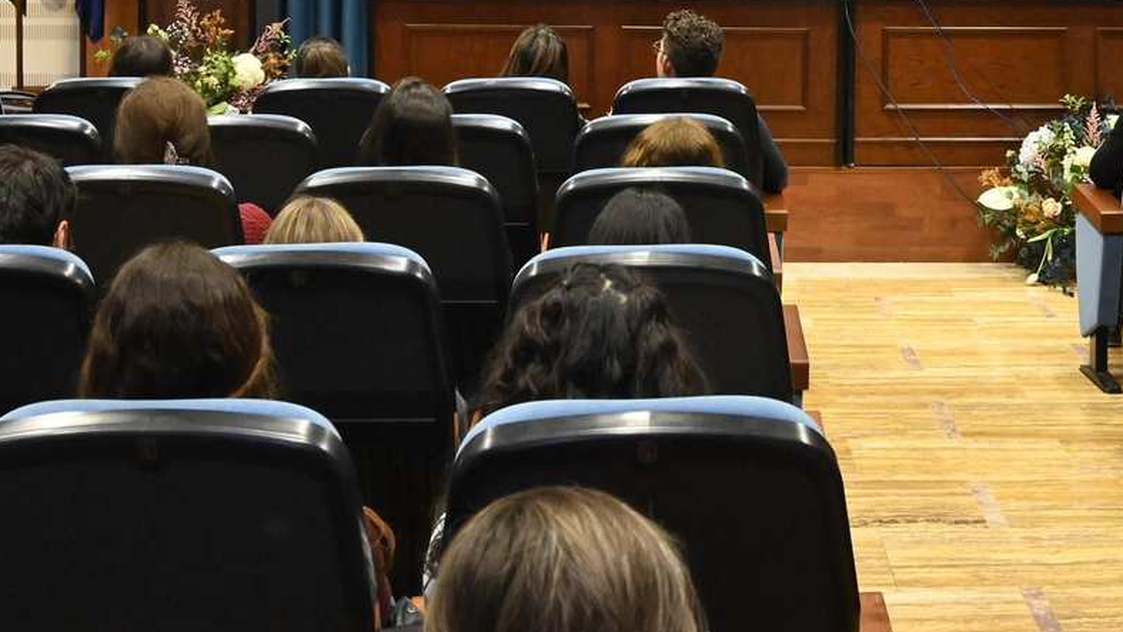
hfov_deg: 31.2
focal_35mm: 67
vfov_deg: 17.4
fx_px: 1997
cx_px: 749
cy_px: -70
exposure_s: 1/100
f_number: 5
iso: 5000
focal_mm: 21
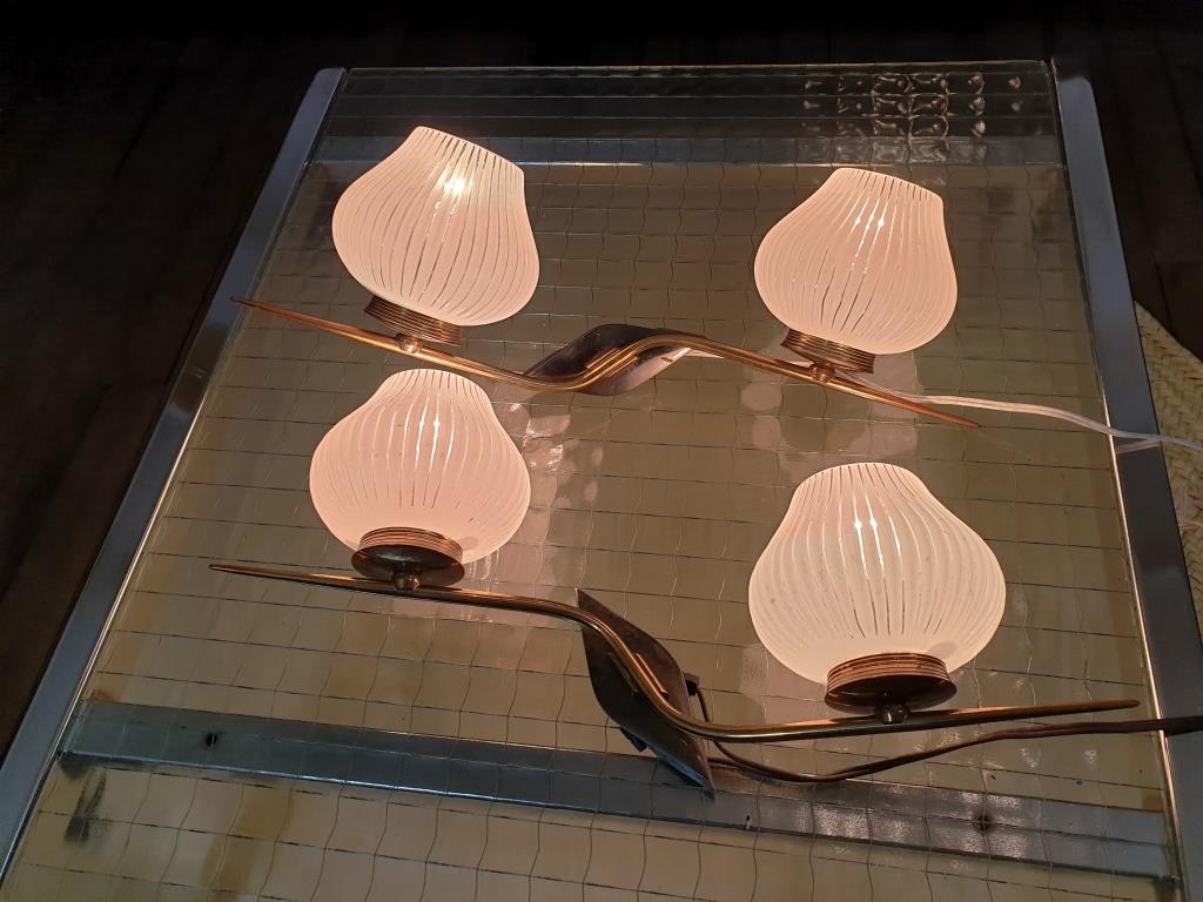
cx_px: 602
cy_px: 451
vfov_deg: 53.1
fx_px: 904
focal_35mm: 26
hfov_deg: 67.3
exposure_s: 1/100
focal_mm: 4.3
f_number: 2.4
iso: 80
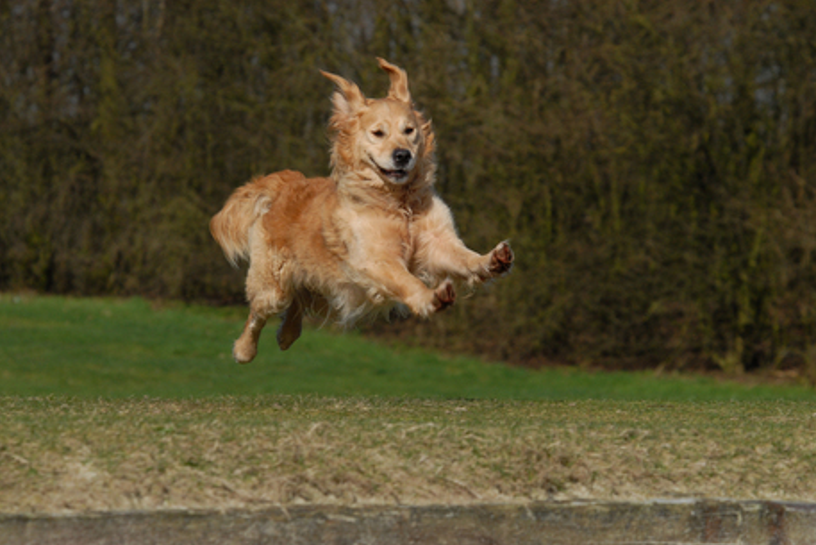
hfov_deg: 7.0
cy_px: 273
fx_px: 6677
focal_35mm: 295
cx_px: 409
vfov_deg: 4.7
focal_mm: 195
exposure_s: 1/640
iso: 280
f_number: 9
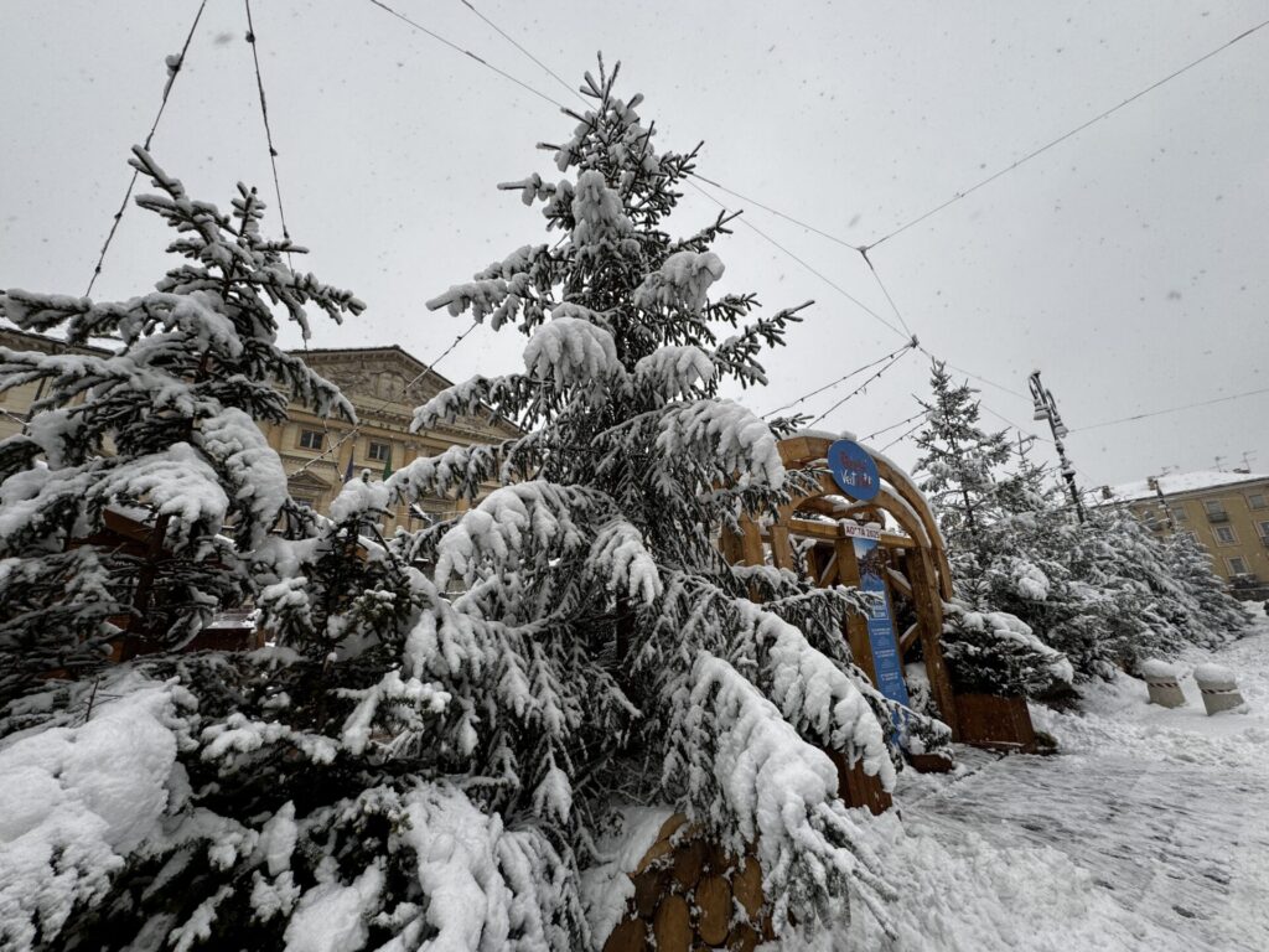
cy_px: 476
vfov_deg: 85.7
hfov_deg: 102.1
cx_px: 634
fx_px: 513
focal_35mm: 14
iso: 40
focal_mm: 2.22
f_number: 2.2
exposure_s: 1/304
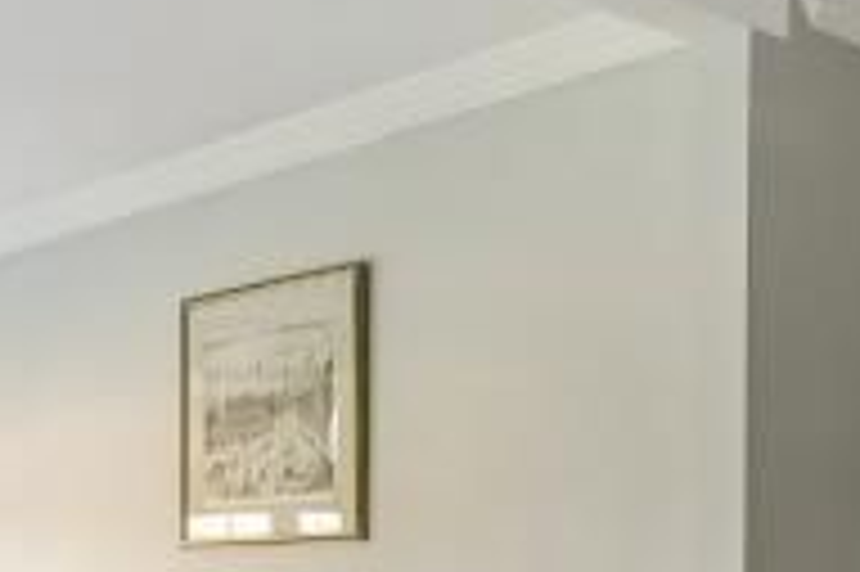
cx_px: 491
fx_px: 1790
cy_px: 671
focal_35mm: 75
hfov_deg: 27.0
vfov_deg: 17.4
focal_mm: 14
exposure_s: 1/6
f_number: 10
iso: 400
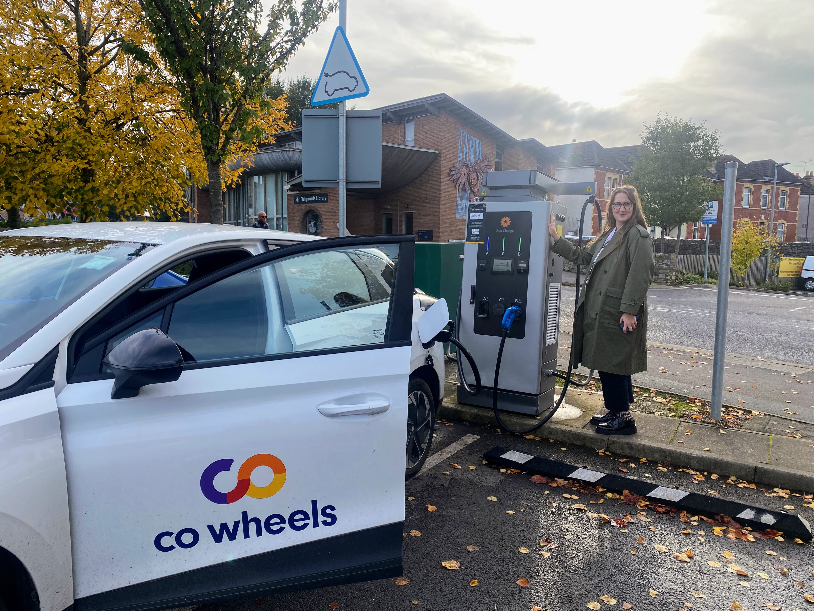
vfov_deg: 53.1
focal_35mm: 26
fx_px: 611
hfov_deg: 67.3
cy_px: 306
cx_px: 407
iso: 32
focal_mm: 4.25
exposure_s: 1/858
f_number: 1.8
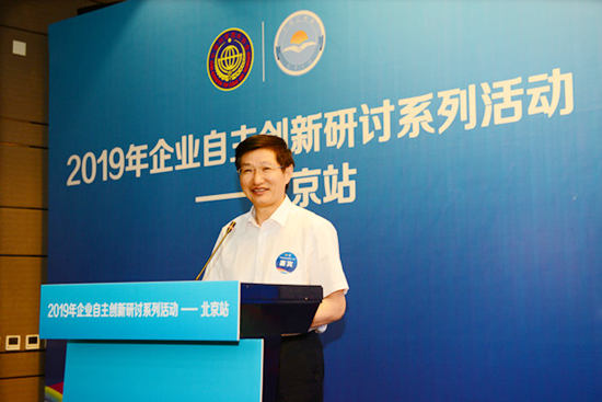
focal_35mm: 55
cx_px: 301
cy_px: 201
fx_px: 920
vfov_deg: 24.6
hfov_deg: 36.2
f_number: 5
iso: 800
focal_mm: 55
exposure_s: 1/125
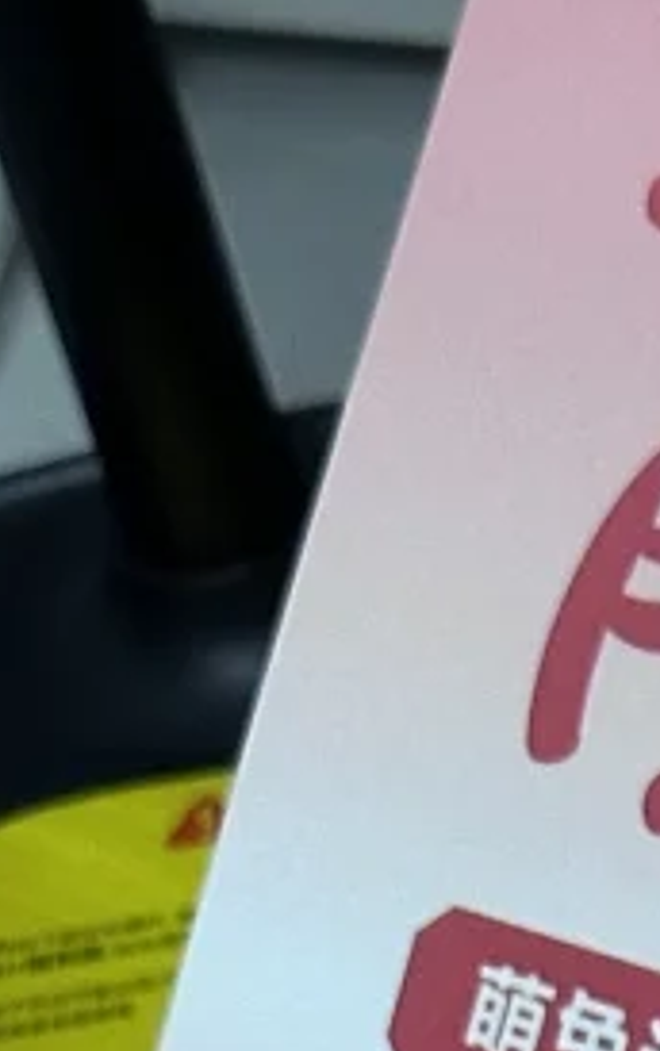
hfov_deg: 4.8
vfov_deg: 7.5
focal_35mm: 267
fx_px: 7660
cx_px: 1635
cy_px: 2206
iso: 250
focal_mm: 6.86
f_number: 1.78
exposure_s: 1/50
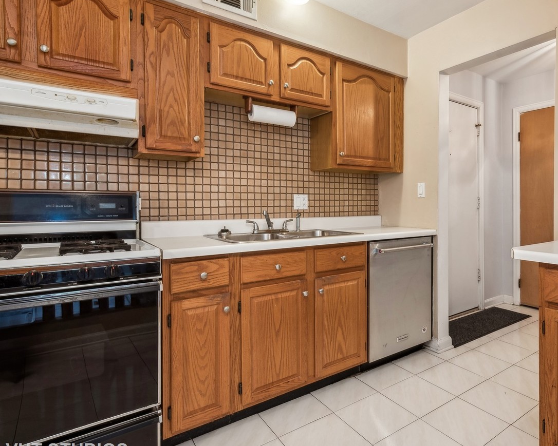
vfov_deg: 65.4
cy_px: 201
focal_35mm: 21
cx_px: 359
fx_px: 347
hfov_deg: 75.8
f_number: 9.5
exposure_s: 1/4
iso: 200
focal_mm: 15
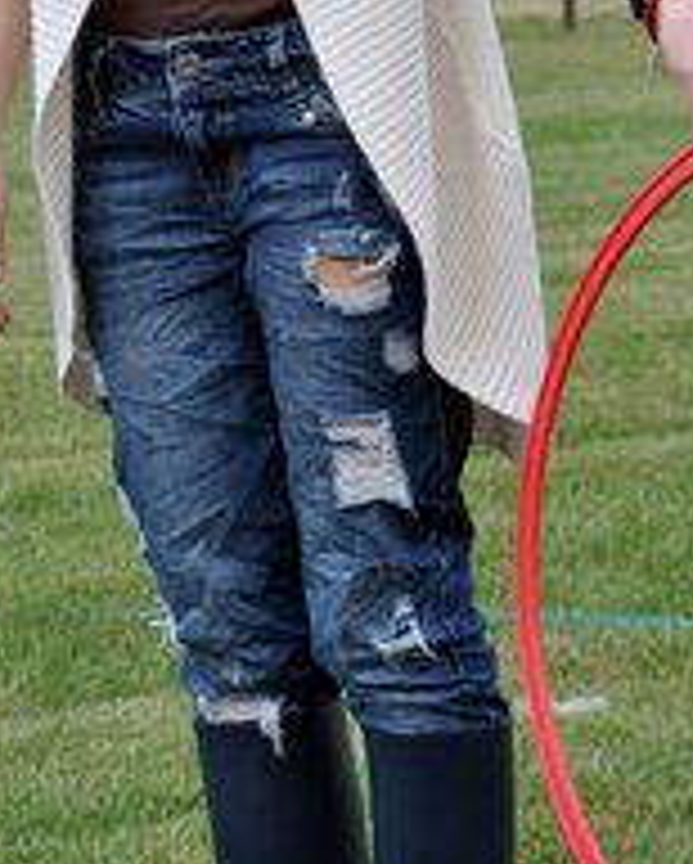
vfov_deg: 9.2
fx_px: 5350
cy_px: 144
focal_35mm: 209
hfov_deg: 7.4
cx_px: 187
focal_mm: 52
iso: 200
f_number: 5.6
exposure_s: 1/125
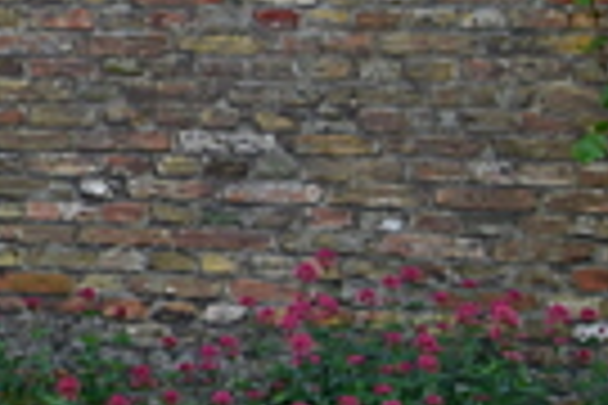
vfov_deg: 8.6
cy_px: 72
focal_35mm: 160
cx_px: -1067
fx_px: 2702
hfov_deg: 10.2
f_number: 8
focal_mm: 18
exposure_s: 1/50
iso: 125
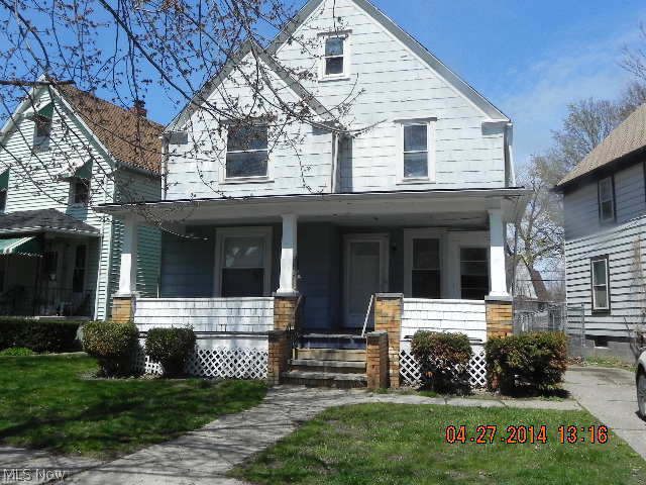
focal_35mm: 33
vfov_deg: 42.9
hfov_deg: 55.4
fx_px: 616
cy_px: 242
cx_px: 323
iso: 160
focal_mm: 5.9
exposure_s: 1/454
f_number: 7.1
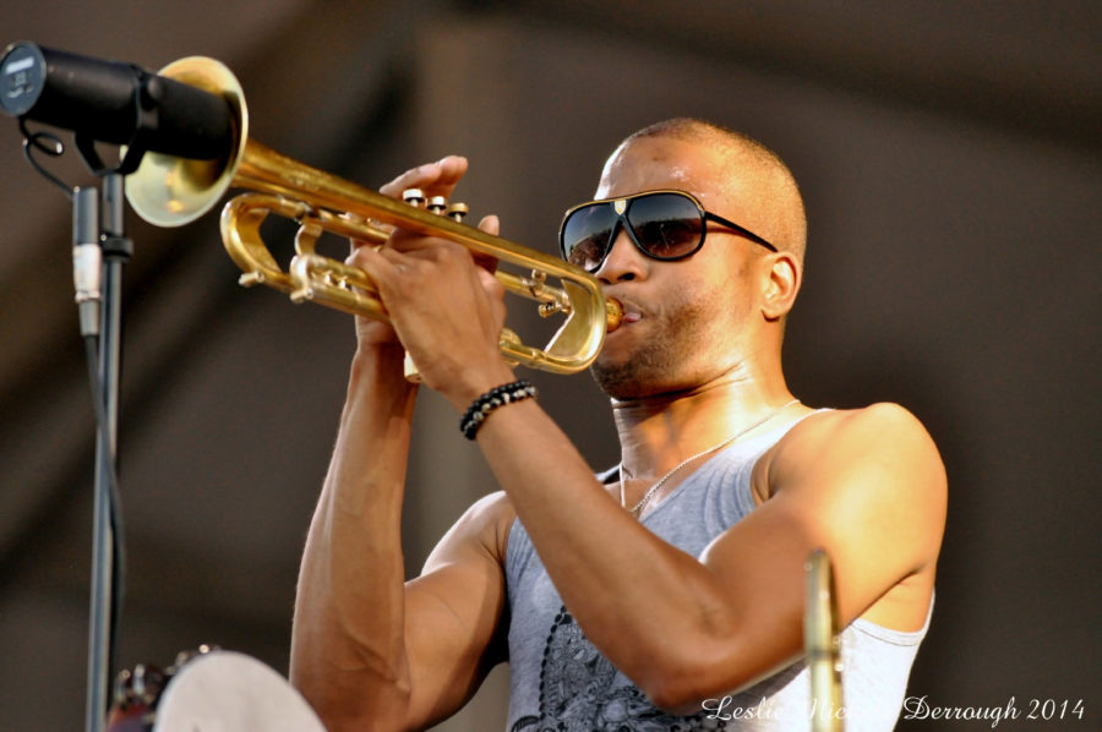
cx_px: 551
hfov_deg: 6.9
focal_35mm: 300
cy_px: 366
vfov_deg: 4.6
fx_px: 9173
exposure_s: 1/4000
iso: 1250
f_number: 2.8
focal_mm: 200
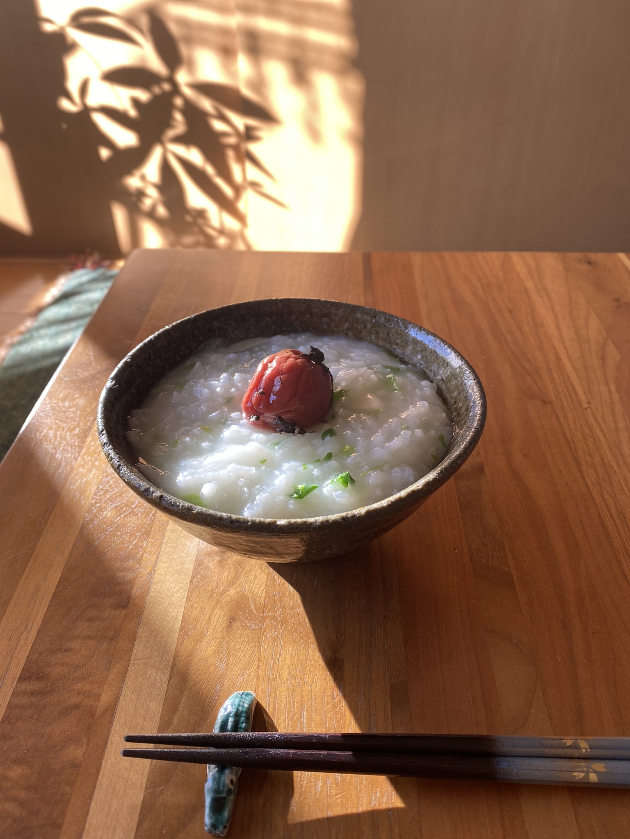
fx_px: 631
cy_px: 420
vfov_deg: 67.3
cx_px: 315
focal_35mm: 26
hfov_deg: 53.1
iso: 40
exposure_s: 1/121
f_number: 1.8
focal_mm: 4.25
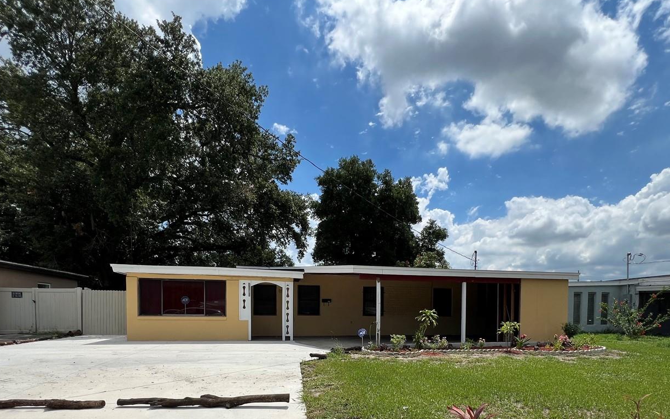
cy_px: 320
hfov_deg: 91.0
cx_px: 351
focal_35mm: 18
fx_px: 329
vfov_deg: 61.0
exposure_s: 1/2320
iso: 32
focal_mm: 1.57
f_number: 1.8
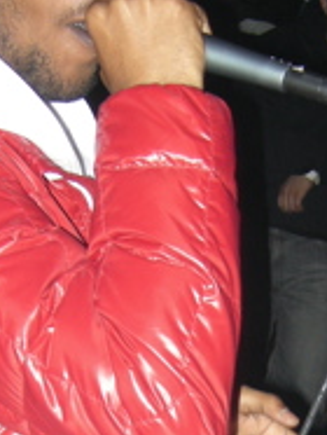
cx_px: 217
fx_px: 1621
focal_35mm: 129
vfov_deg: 14.8
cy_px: 496
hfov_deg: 11.5
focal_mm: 7.5
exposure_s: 1/60
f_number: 2.7
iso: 80
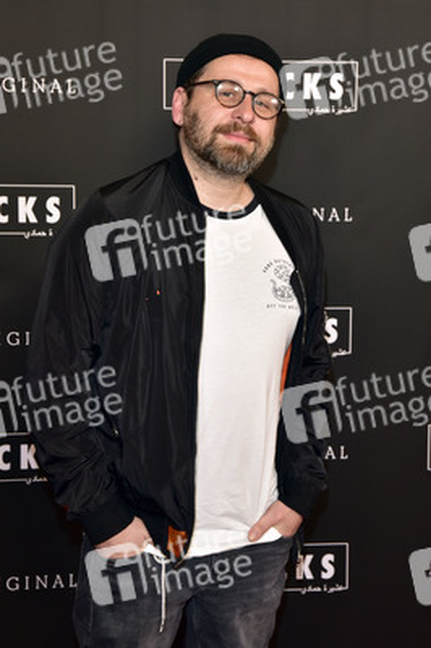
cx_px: 216
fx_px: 1115
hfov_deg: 21.9
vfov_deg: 32.4
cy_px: 324
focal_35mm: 62
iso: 2000
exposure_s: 1/250
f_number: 8
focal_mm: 62
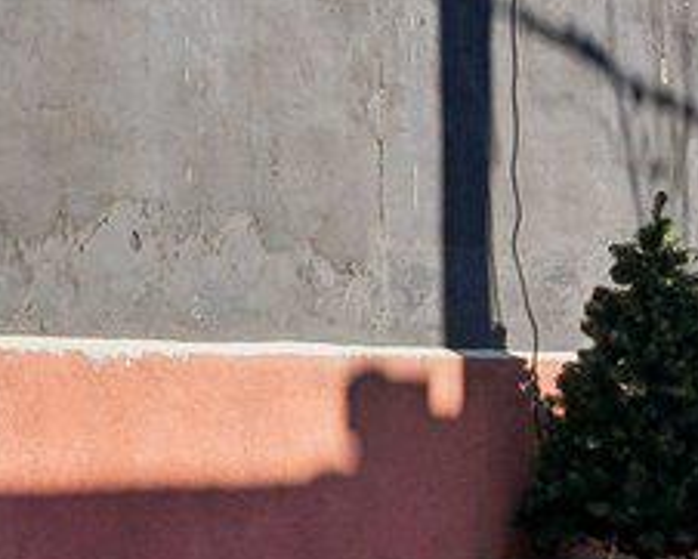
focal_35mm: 170
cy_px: -1018
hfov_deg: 11.2
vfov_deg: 8.0
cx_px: -77
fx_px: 3513
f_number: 8
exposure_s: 1/250
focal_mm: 20
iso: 100
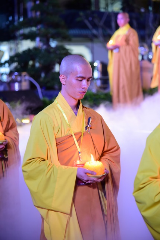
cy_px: 119
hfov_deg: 13.5
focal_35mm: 101
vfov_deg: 20.2
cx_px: 81
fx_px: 674
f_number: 4
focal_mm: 100
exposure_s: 1/25
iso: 2000
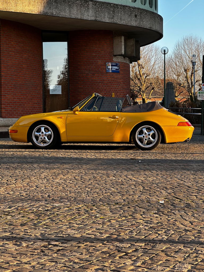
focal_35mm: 77
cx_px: 102
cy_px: 136
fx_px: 605
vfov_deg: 25.3
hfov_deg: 19.1
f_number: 2.8
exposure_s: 1/99
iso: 32
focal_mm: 9
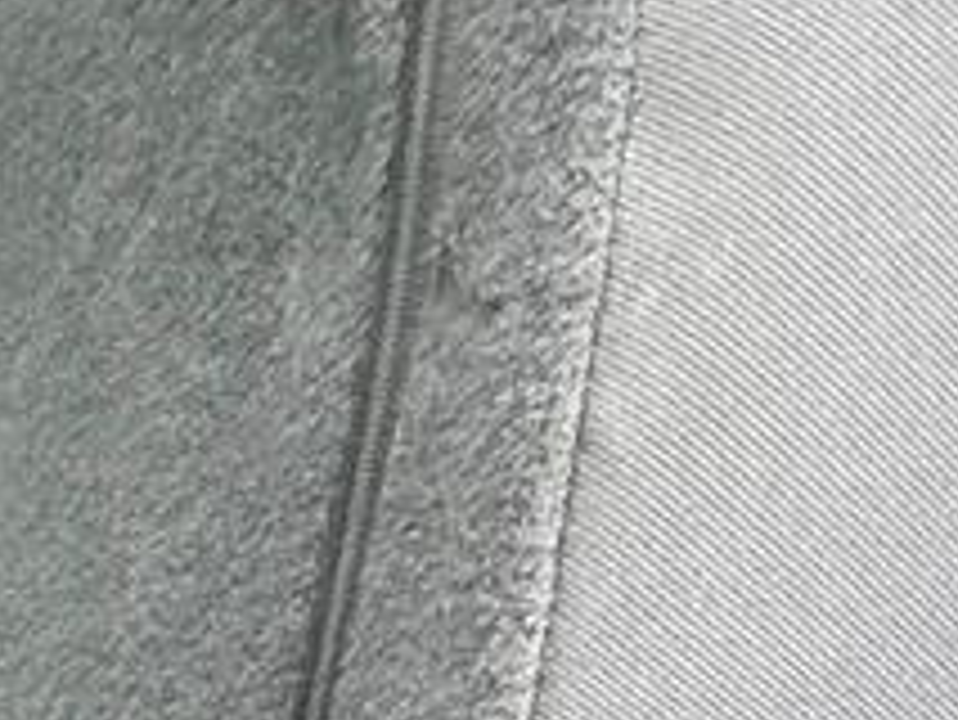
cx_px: -945
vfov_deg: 14.6
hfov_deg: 17.2
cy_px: 1422
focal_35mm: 84
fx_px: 2326
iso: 640
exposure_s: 1/60
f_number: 2.2
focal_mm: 2.22
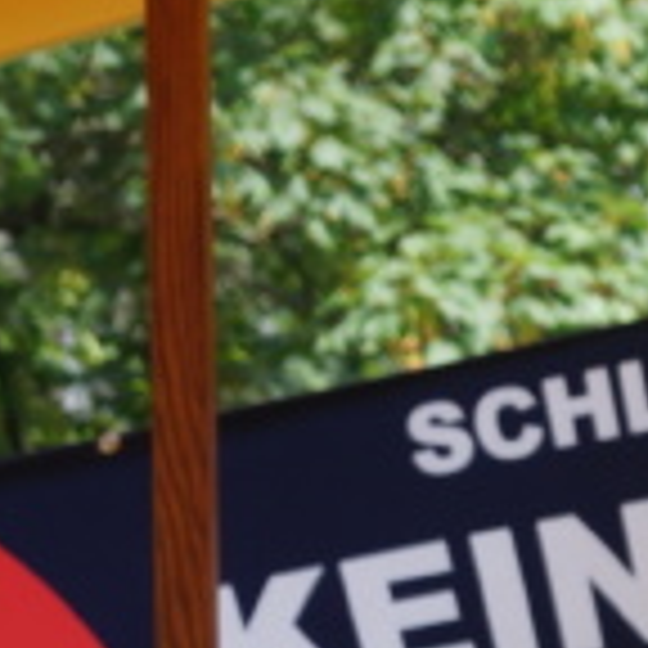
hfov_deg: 3.4
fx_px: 10995
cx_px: 734
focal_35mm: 519
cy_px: 954
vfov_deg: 3.4
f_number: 7.1
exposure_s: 1/125
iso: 100
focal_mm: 55
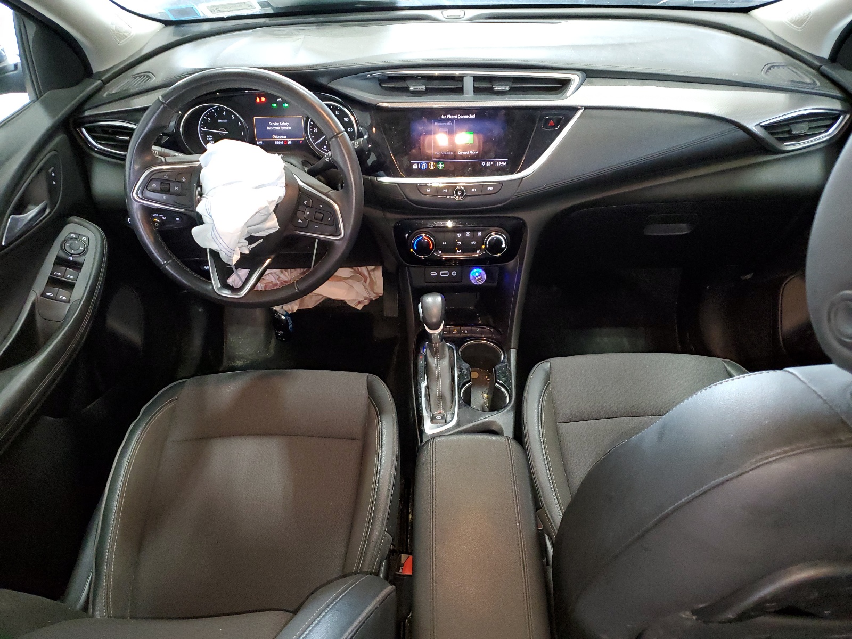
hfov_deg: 67.3
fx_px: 640
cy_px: 320
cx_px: 426
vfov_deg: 53.1
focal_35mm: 26
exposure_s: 1/40
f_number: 1.5
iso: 357
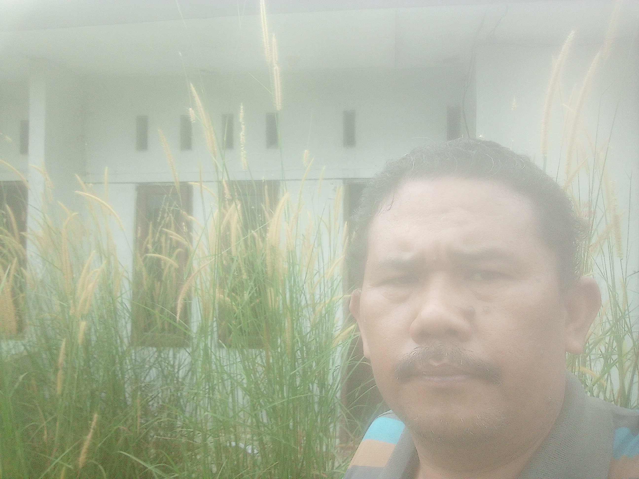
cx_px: 320
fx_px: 517
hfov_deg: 63.4
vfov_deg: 49.7
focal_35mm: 28
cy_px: 240
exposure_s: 1/255
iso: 101
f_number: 2
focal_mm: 2.64
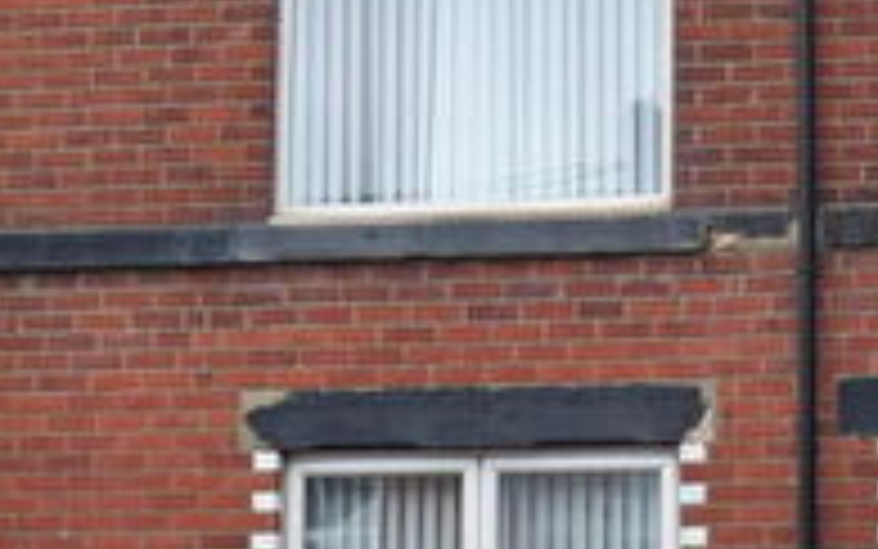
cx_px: 779
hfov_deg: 15.6
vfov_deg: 9.9
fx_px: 3159
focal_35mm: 132
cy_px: 304
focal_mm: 24
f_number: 8
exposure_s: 1/250
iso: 280
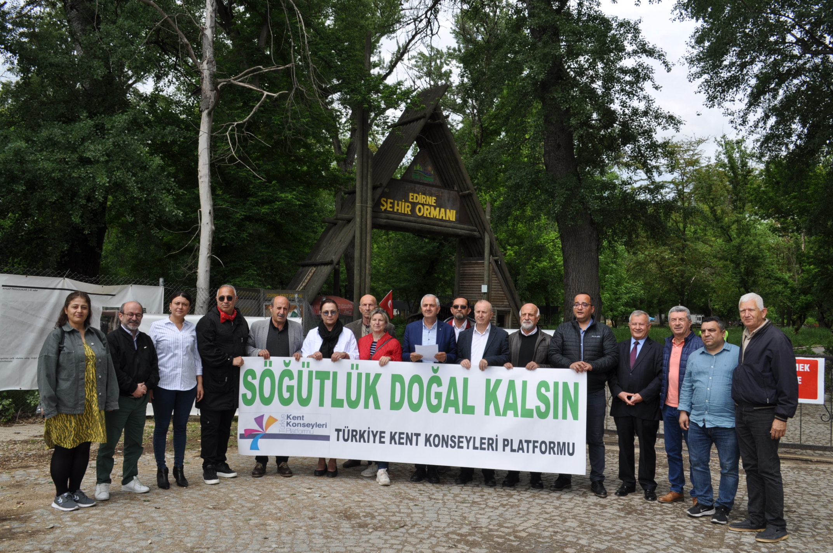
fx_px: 693
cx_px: 416
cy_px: 276
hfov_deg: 62.0
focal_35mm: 30
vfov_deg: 43.5
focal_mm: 20
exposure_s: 1/200
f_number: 11
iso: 200
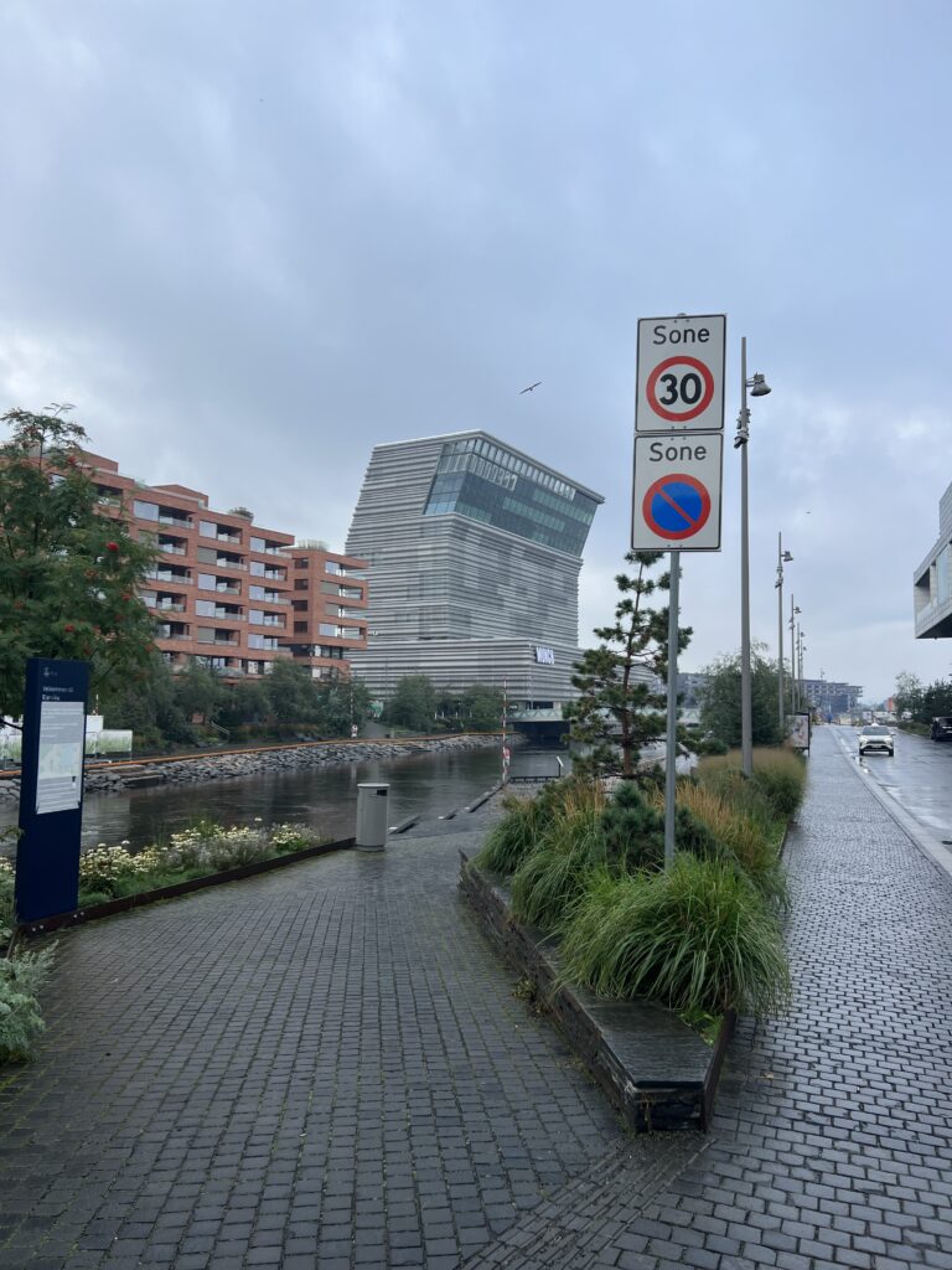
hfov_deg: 53.1
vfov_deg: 67.3
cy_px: 635
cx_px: 476
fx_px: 953
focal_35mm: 26
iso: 50
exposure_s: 1/840
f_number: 1.5
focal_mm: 5.7
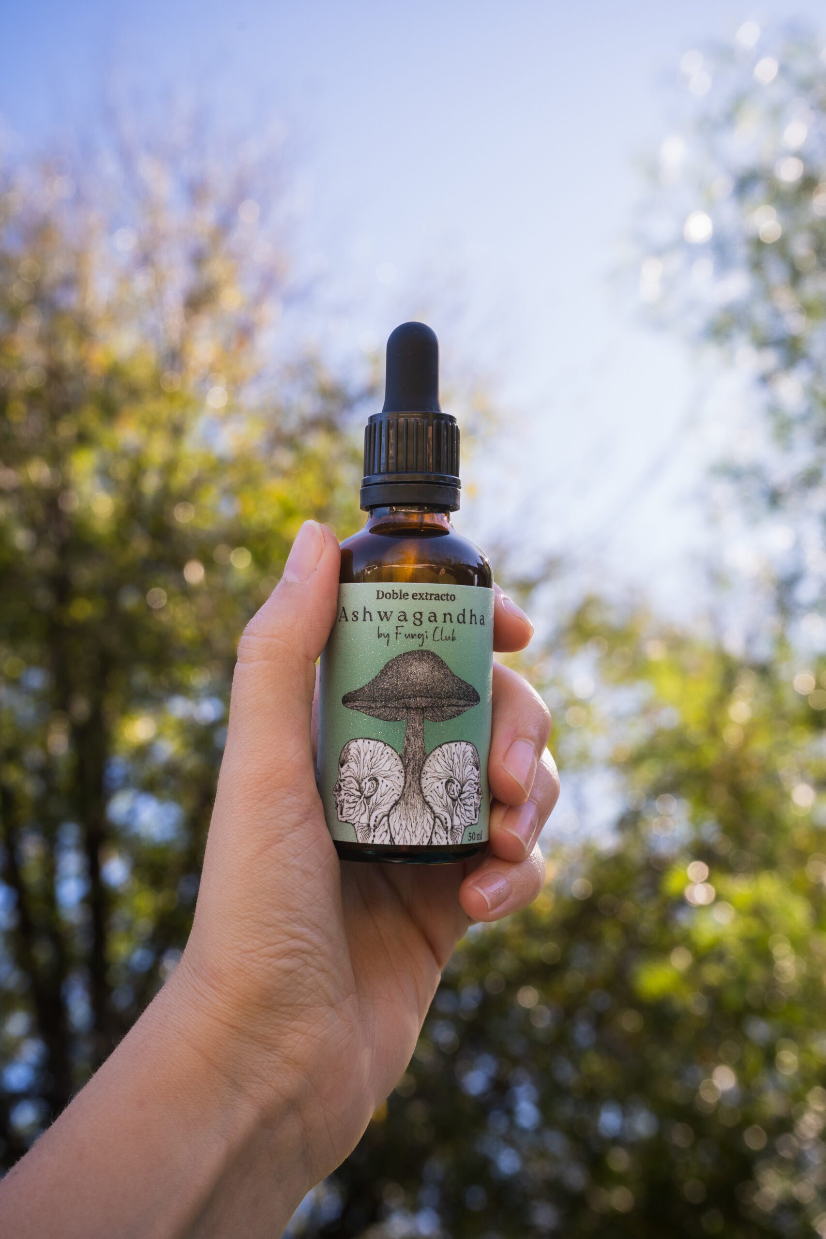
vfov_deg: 44.5
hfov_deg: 30.5
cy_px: 620
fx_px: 1514
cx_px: 413
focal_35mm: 44
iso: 500
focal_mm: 44
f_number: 9
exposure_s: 1/250
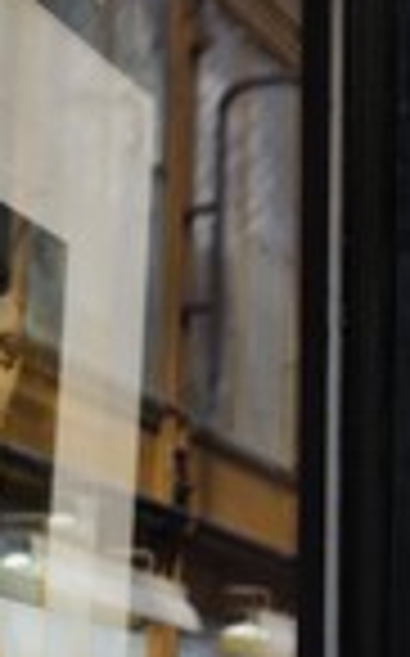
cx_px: 568
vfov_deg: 17.8
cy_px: 392
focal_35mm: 117
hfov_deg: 10.9
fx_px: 2096
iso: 200
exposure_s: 1/100
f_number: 6.3
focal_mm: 40
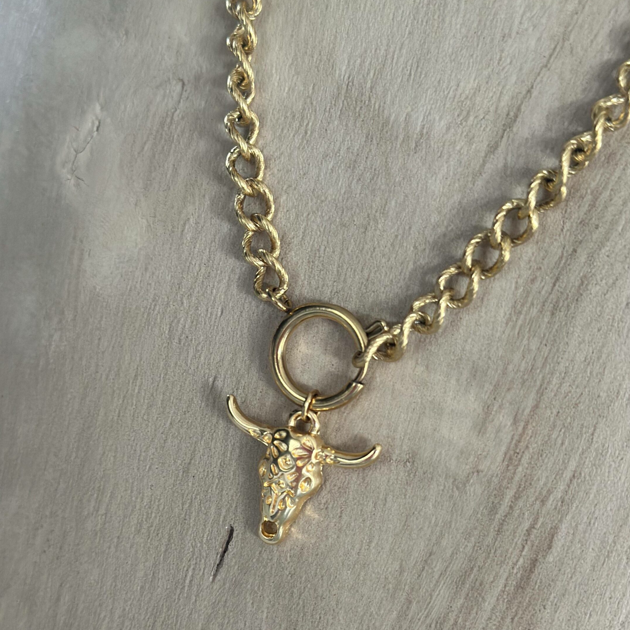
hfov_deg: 30.0
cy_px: 401
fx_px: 1174
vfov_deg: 29.9
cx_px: 316
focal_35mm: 57
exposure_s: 1/60
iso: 200
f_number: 1.78
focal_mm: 6.86
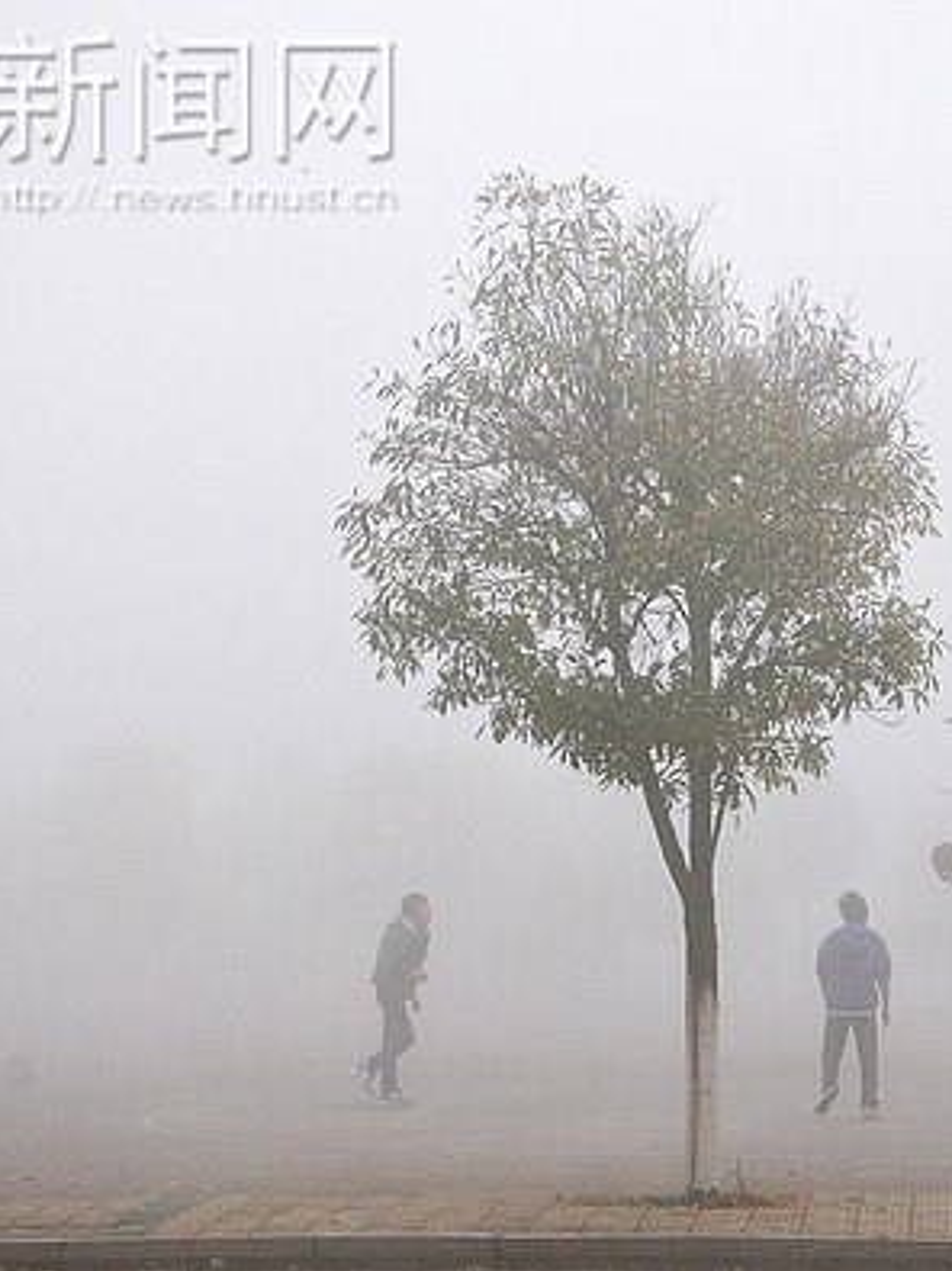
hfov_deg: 14.0
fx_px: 3852
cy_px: 639
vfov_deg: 18.7
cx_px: 698
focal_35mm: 105
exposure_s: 1/800
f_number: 6.3
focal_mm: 48
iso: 400
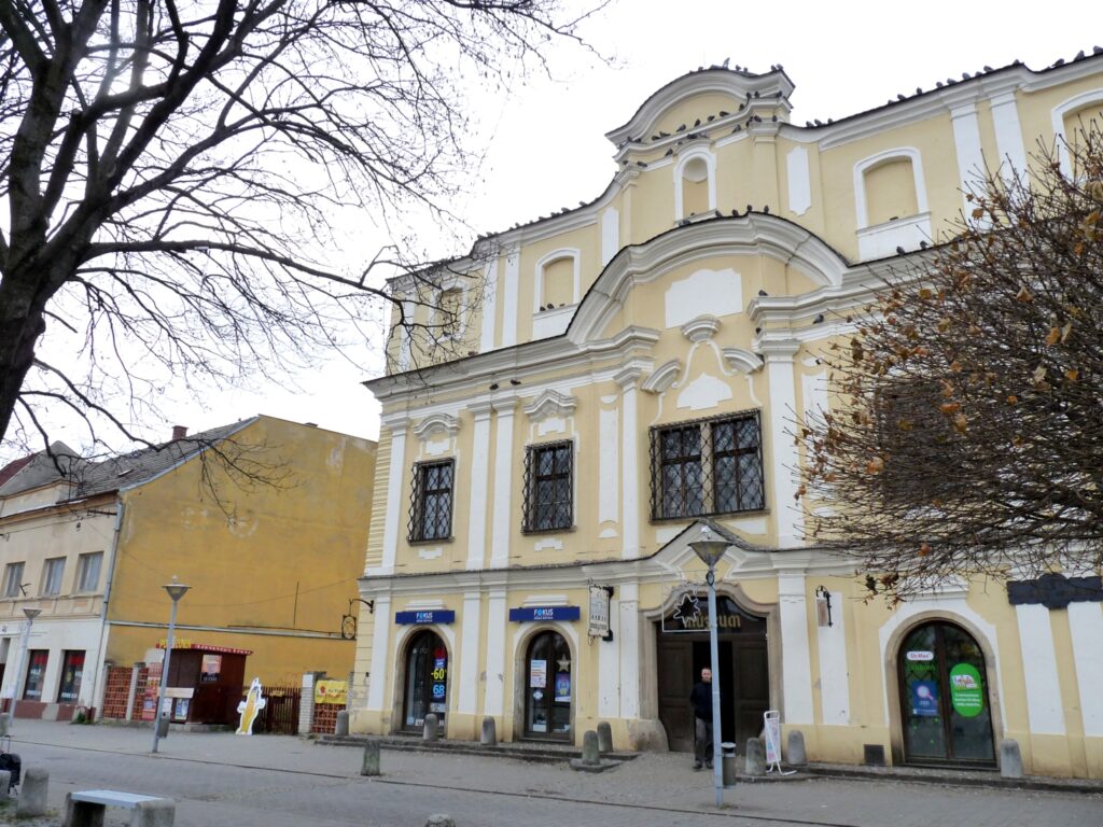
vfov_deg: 51.4
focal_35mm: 27
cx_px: 552
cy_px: 414
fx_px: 860
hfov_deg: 65.3
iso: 160
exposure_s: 1/200
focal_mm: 4.8
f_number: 4
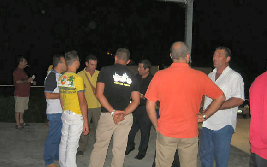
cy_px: 79
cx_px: 132
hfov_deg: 48.2
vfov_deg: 31.3
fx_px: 298
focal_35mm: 41
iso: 108
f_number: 2.8
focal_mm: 7.8
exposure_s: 1/60.1
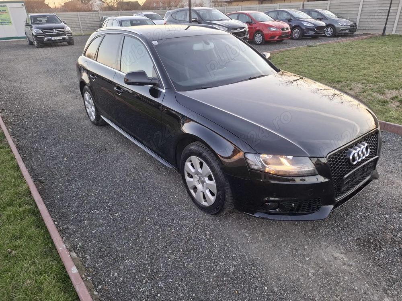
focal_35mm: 23
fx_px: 267
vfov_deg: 58.9
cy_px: 150
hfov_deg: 73.9
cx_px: 201
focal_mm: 5.54
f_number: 1.8
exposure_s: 1/100
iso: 80
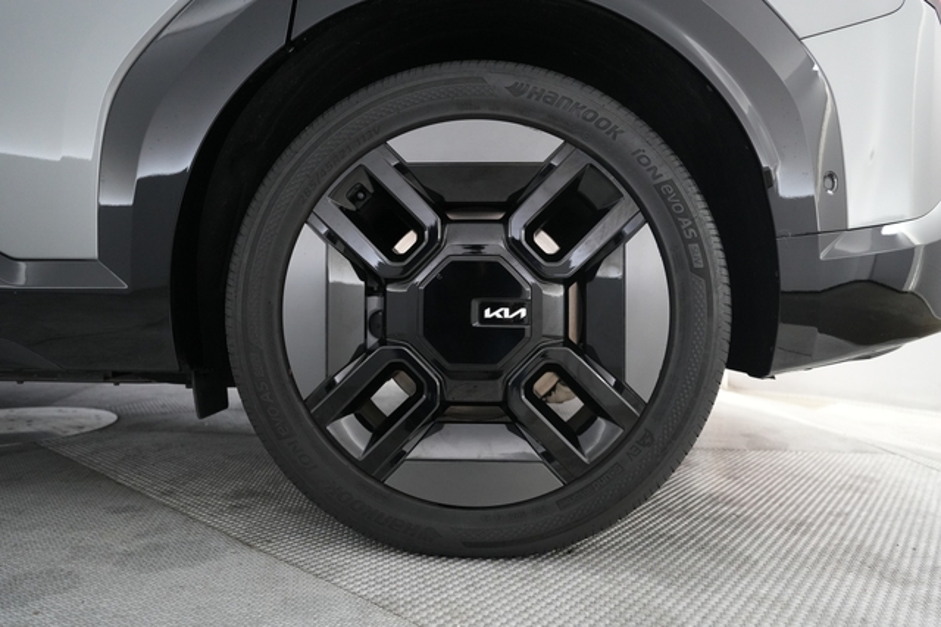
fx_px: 627
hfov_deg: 73.8
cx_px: 470
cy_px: 314
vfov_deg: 53.1
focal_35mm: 24
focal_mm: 24
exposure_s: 1/160
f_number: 2.8
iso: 4000
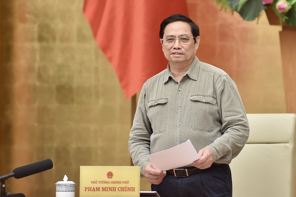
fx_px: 1645
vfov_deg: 6.9
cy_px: 98
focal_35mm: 200
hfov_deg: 10.3
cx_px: 148
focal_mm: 200
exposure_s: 1/200
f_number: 3.2
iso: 1000
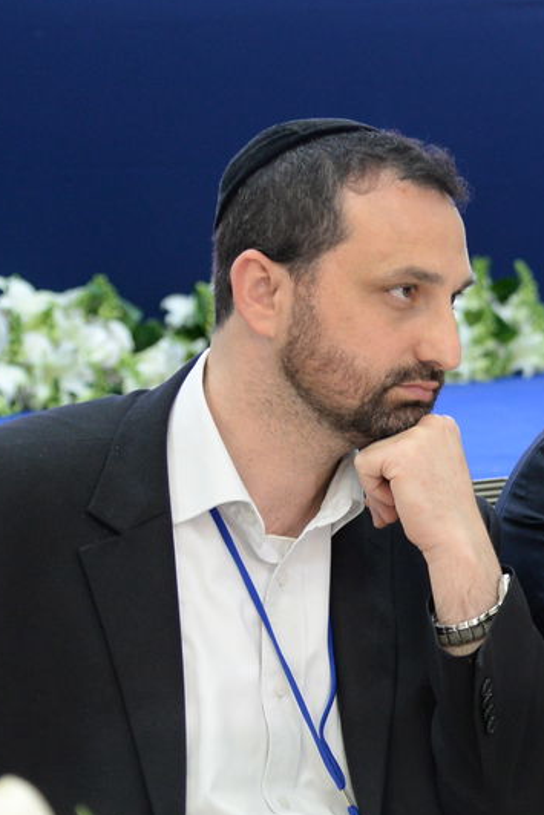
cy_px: 497
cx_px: 904
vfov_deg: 12.0
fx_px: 3873
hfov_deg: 7.8
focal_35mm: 171
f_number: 4.5
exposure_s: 1/50
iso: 1600
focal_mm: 65
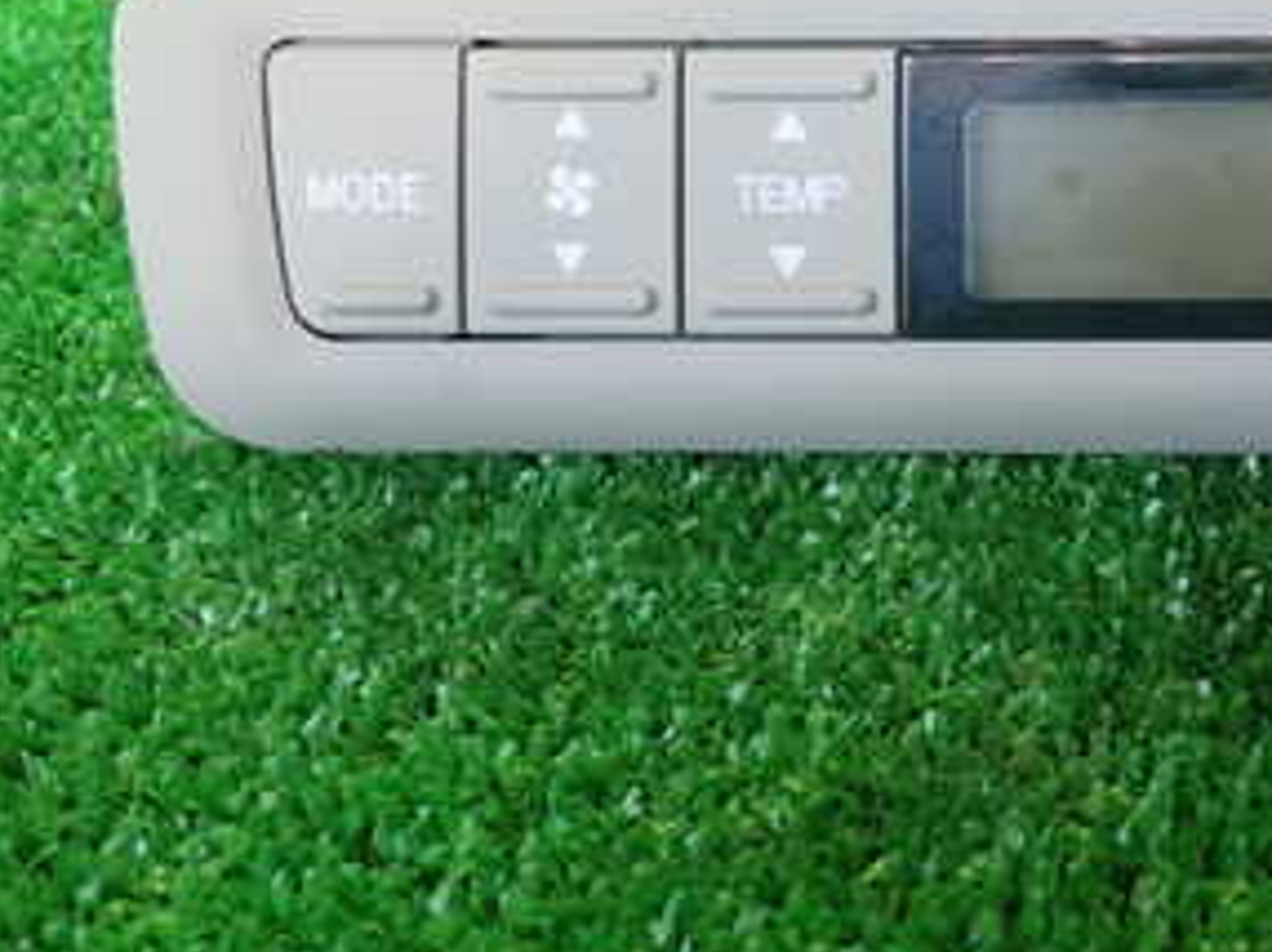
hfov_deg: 28.5
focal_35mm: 63
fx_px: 2313
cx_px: 1321
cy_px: 120
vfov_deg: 22.7
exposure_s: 1/60
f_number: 2.3
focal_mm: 5.4
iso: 100
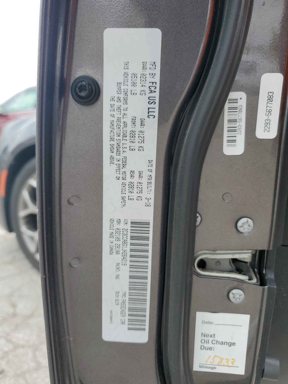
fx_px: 288
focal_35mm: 26
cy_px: 192
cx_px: 144
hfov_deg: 53.1
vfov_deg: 67.3
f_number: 1.5
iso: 50
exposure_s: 1/769
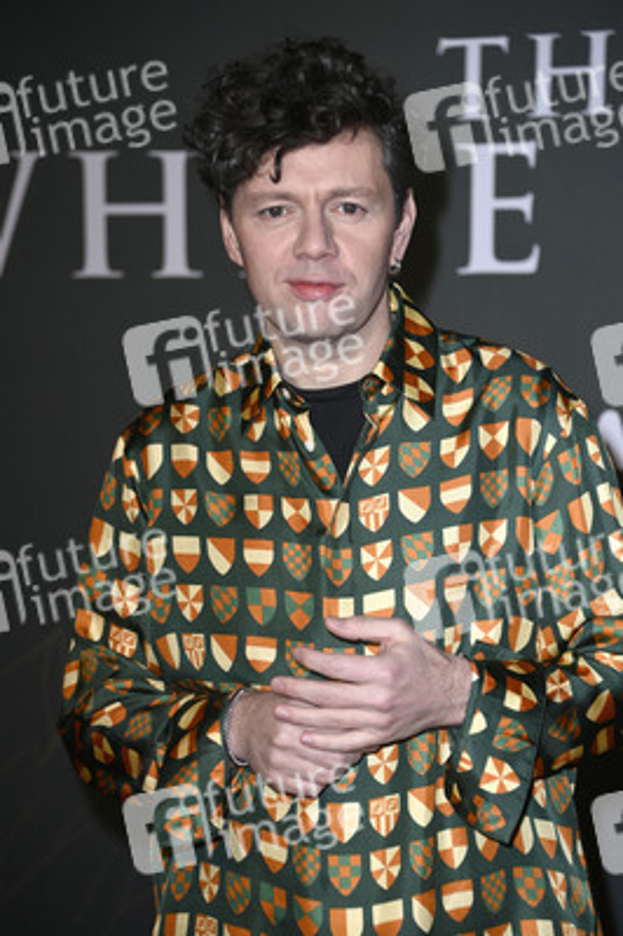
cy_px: 468
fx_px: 3510
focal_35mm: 135
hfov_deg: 10.1
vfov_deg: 15.2
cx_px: 312
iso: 800
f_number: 5.6
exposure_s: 1/250
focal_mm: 135
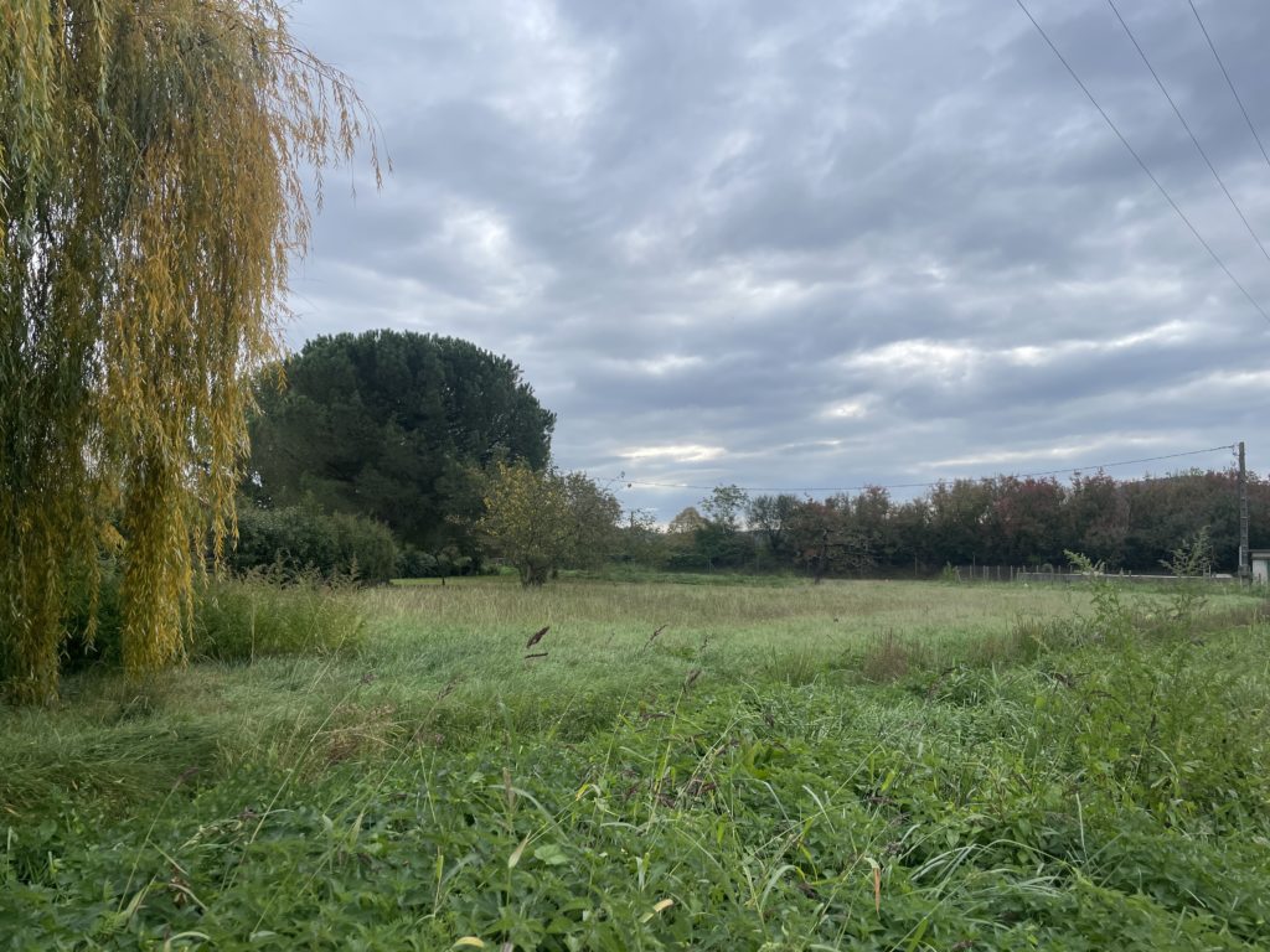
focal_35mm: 26
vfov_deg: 53.1
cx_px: 635
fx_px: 954
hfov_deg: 67.3
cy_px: 476
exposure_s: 1/2882
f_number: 1.6
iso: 32
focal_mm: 4.2
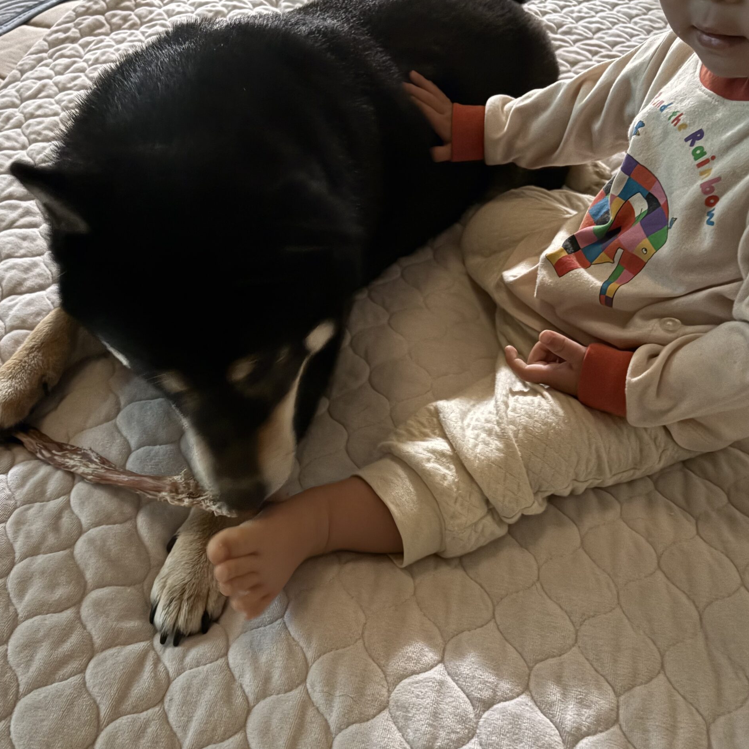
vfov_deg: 52.5
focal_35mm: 31
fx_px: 759
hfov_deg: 52.3
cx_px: 320
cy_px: 375
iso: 1250
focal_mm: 5.96
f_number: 1.6
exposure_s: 1/23
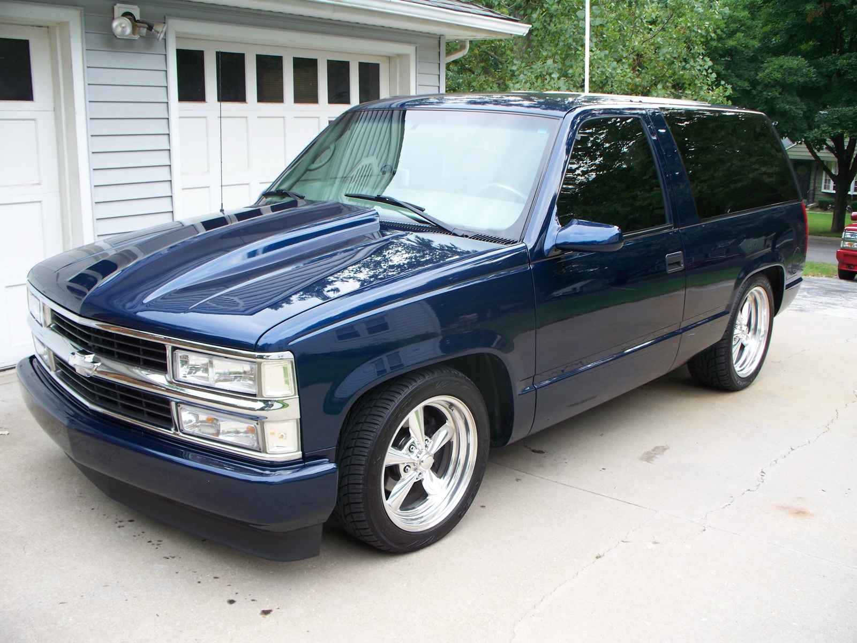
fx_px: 891
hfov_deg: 51.4
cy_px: 322
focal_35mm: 36
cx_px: 428
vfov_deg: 39.7
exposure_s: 1/80
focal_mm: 7.54
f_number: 2.8
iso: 64
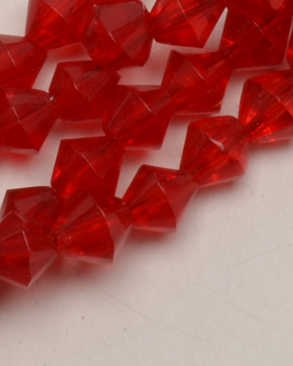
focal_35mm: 331
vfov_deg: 5.8
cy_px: -30
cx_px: -27
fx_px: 3588
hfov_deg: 4.7
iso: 100
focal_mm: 55
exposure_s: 1/125
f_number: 25
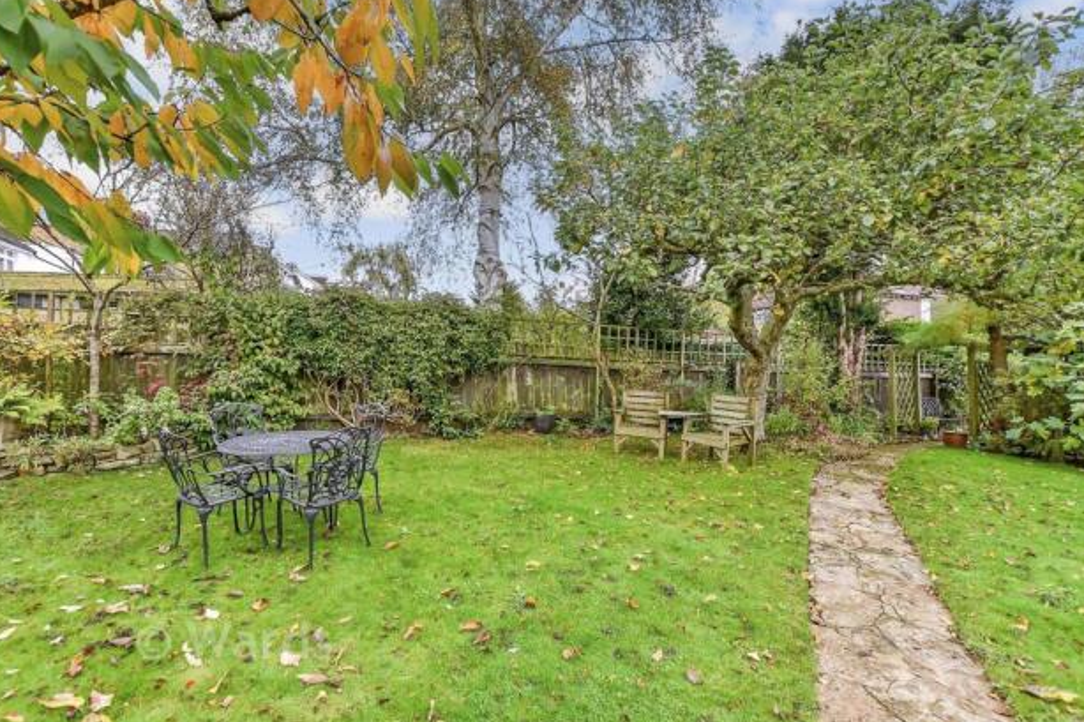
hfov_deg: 96.6
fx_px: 482
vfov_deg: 73.7
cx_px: 511
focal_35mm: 16
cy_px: 377
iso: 160
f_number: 8
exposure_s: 1/15
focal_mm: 10
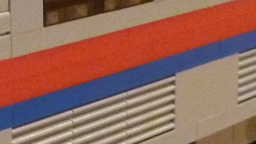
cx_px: -141
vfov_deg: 6.2
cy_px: 91
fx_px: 1323
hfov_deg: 10.6
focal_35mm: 195
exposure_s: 1/6
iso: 400
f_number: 3.3
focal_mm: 4.9
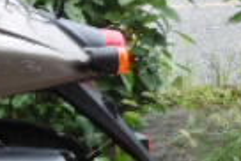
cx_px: -305
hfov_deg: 12.4
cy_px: 62
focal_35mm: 137
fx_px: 918
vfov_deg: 10.0
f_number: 3.7
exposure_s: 1/60
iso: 100
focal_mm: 5
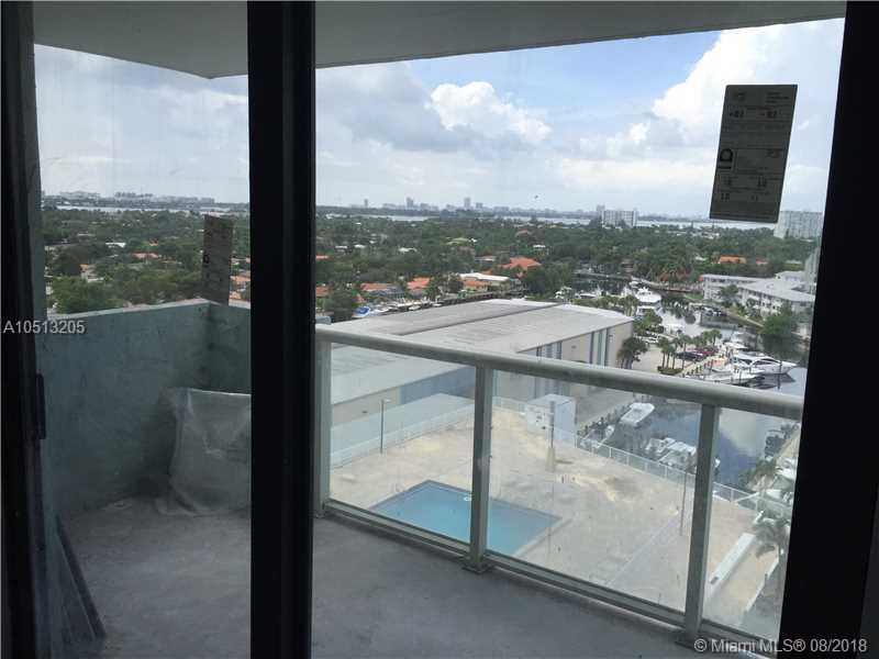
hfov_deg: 61.7
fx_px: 736
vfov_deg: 48.2
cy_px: 330
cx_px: 440
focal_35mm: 29
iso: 32
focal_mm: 4.15
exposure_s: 1/746
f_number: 2.2
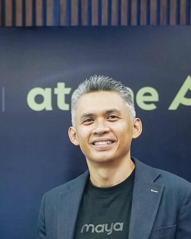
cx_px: 4
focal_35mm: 129
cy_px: 235
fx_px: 912
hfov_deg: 11.8
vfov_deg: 14.7
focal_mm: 37
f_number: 3.2
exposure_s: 1/200
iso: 800
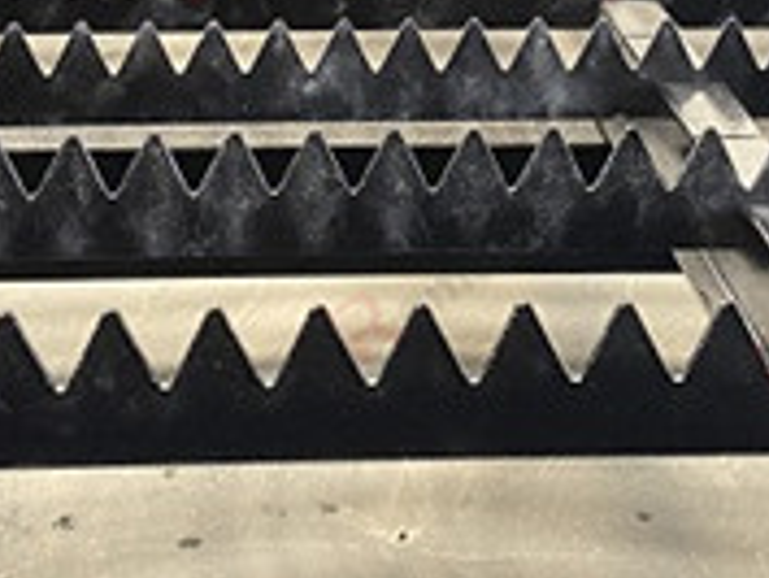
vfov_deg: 15.2
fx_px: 2090
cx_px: 400
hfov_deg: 20.9
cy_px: -109
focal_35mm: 94
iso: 160
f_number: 1.8
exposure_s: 1/60
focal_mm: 4.25
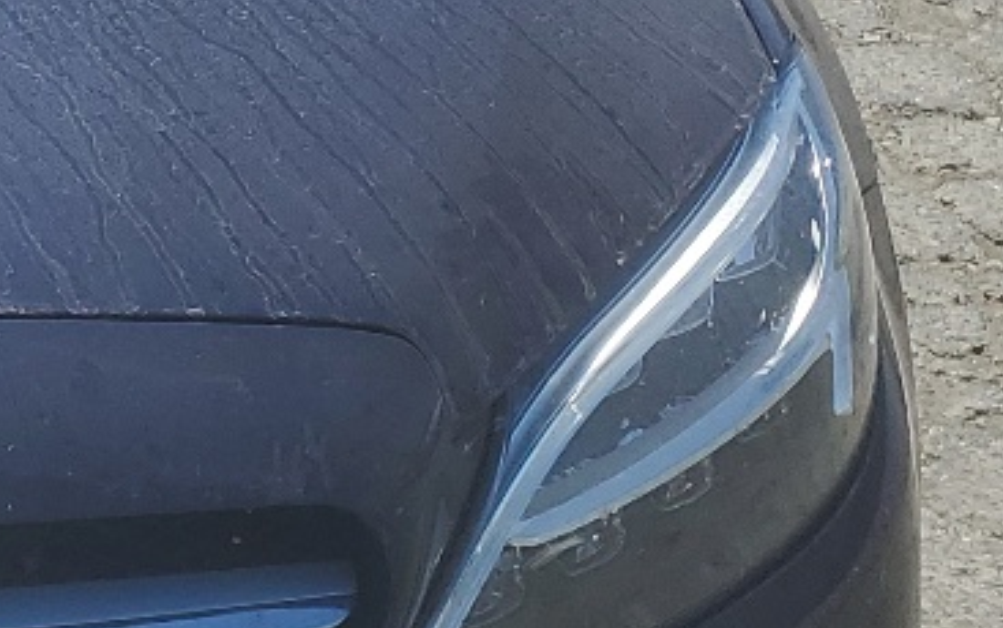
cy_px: -27
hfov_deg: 15.3
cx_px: -743
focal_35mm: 120
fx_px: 3283
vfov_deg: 10.8
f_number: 1.5
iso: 50
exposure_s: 1/3333
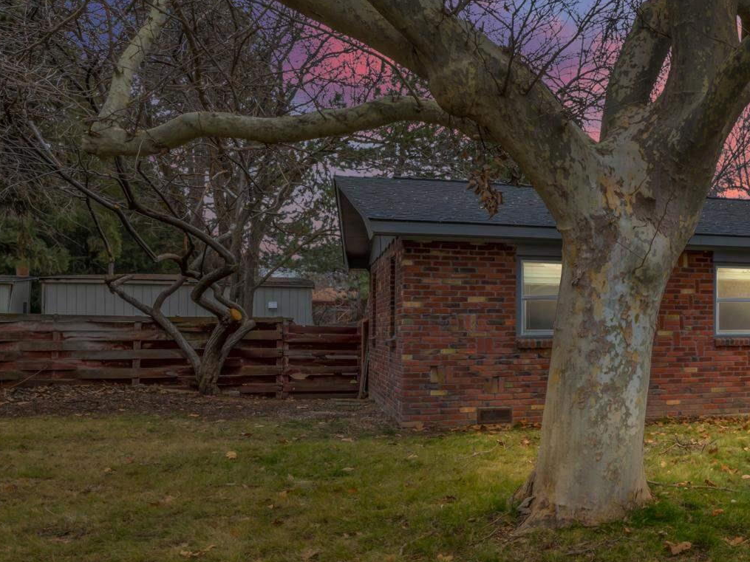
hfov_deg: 34.5
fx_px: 1001
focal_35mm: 46
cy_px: 316
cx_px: 858
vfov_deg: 31.4
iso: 100
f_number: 22
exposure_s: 1/5
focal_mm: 19.5
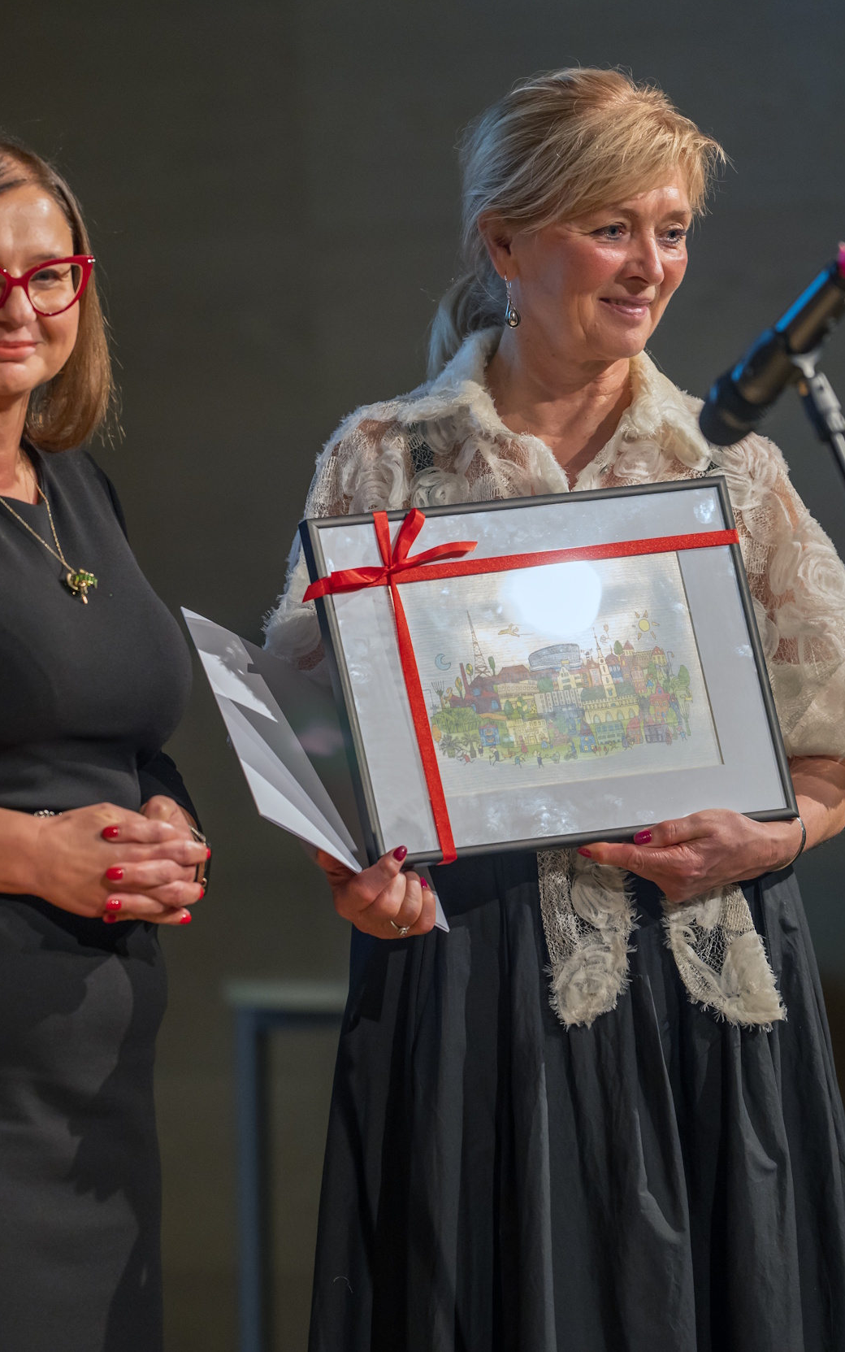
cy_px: 675
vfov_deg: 7.9
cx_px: 422
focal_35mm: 265
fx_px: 9771
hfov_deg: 5.0
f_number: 3.2
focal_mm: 173.2
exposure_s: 1/125
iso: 1600
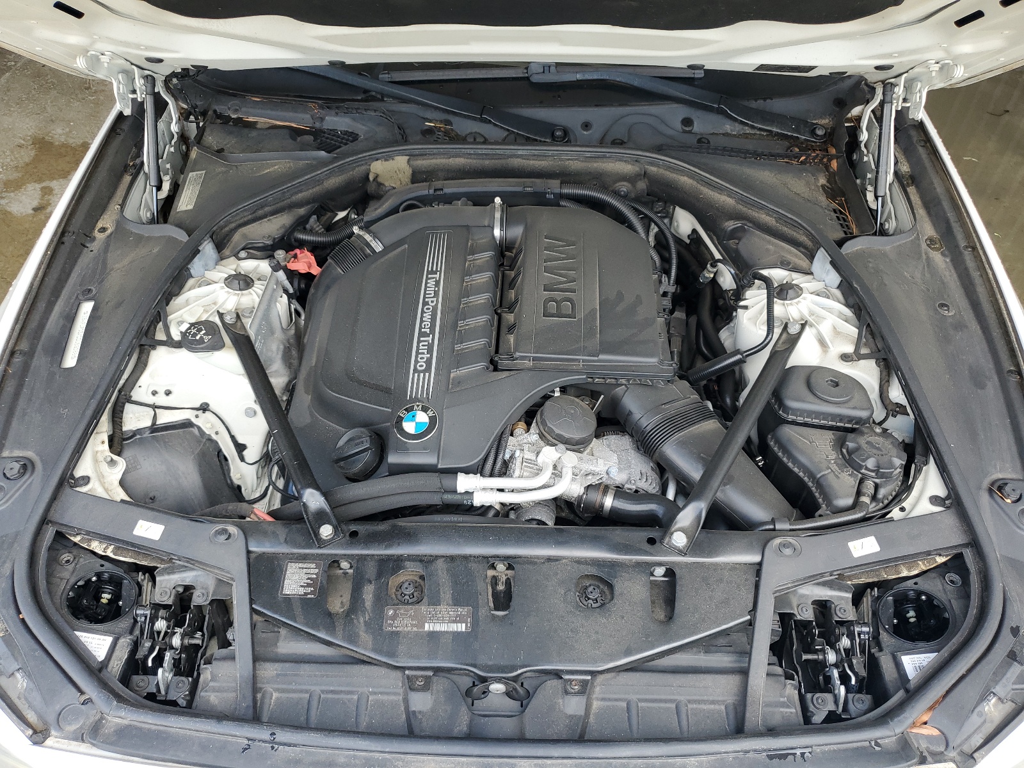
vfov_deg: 53.1
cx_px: 512
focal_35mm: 26
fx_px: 769
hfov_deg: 67.3
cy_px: 384
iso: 50
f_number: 1.5
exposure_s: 1/286
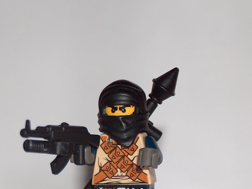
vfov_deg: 8.5
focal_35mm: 175
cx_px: 119
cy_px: 105
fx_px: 1273
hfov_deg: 11.3
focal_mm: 20.29
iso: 100
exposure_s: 1/125
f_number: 2.9
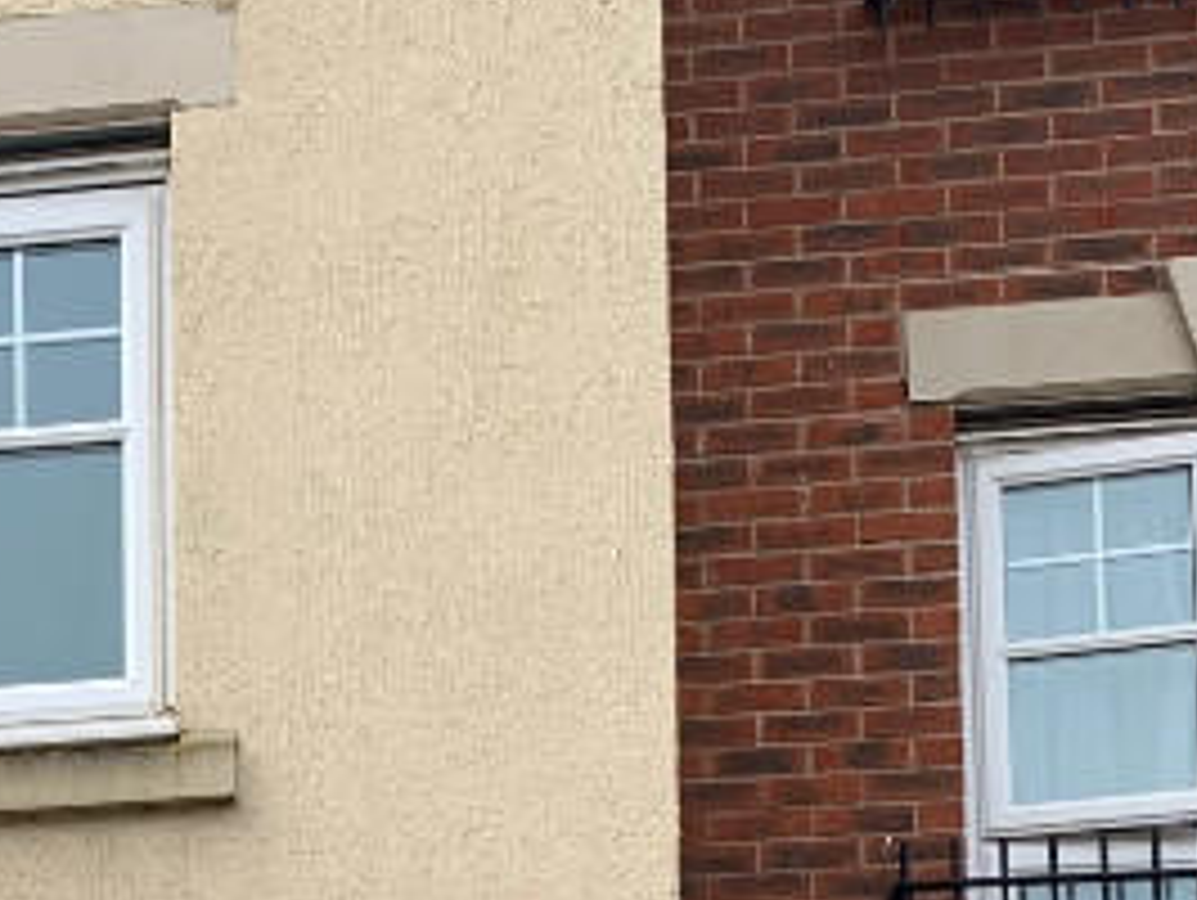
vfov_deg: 13.3
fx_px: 3461
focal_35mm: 100
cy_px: 1629
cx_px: -324
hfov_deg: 18.4
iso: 25
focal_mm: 4.25
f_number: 1.8
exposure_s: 1/842
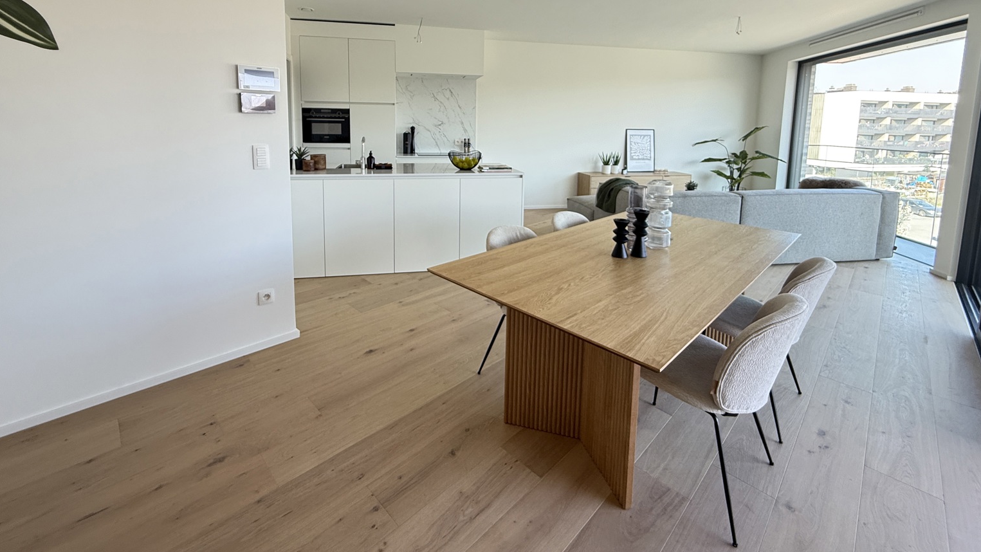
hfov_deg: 99.4
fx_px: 416
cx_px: 486
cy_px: 170
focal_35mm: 16
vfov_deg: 64.7
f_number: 2.2
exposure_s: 1/99
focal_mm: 2.22
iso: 100
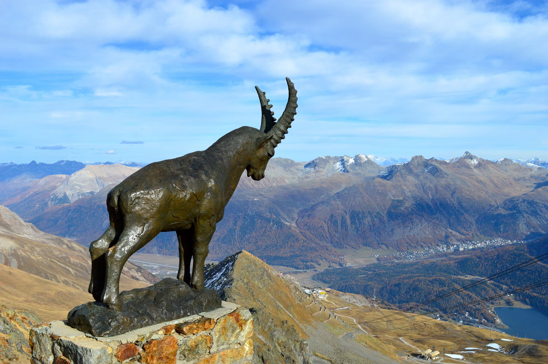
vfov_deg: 36.8
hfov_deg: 53.2
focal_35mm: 36
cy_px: 182
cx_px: 274
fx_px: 547
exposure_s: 1/500
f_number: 11
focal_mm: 24
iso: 400
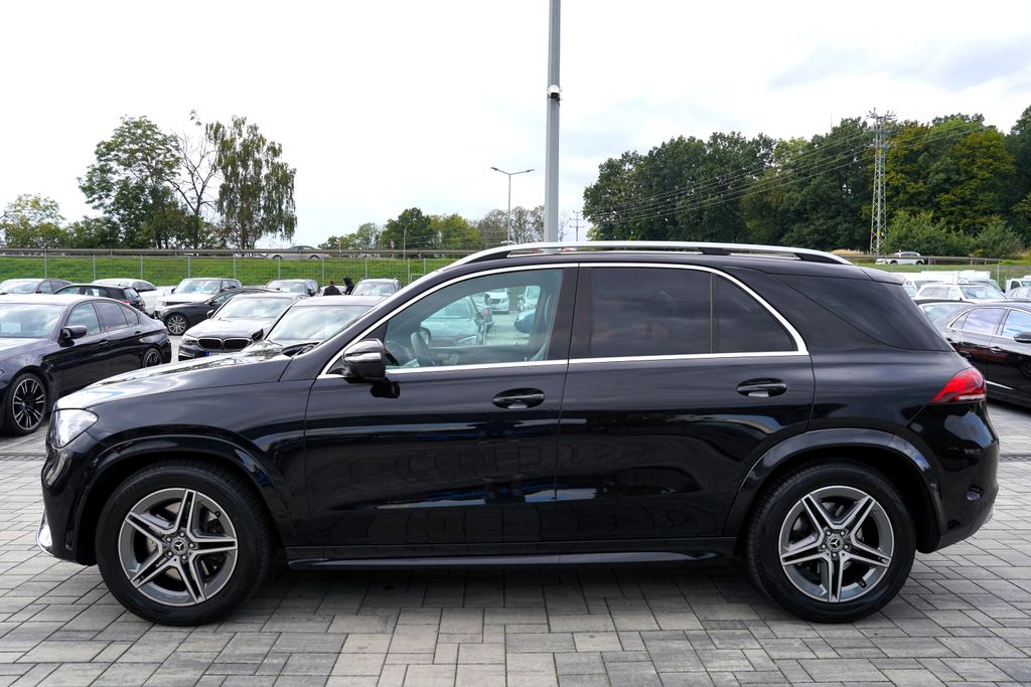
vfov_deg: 49.6
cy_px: 344
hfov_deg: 69.4
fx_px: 745
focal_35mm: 26
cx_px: 516
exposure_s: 1/160
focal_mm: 26
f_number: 6.3
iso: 100
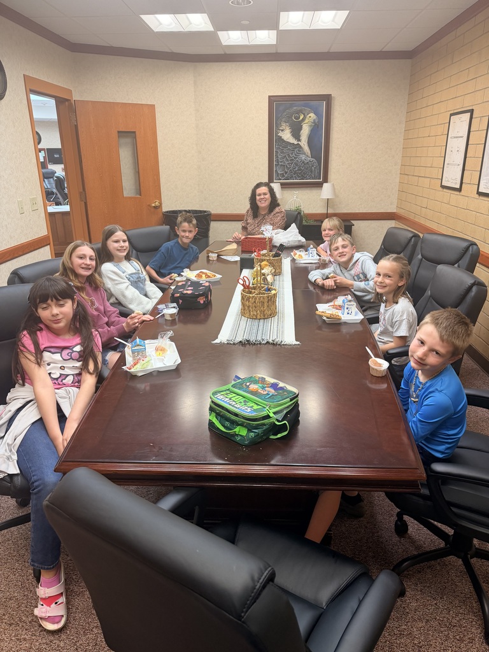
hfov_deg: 56.8
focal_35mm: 24
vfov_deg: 71.6
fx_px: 452
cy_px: 326
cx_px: 244
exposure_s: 1/120
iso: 200
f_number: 1.78
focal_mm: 6.76
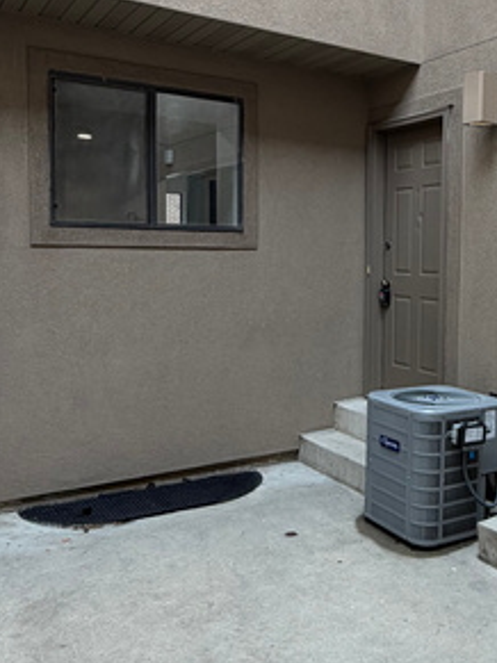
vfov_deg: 50.1
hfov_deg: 37.7
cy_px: 303
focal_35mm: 37
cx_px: 374
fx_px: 709
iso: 40
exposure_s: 1/142
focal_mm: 2.22
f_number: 2.2
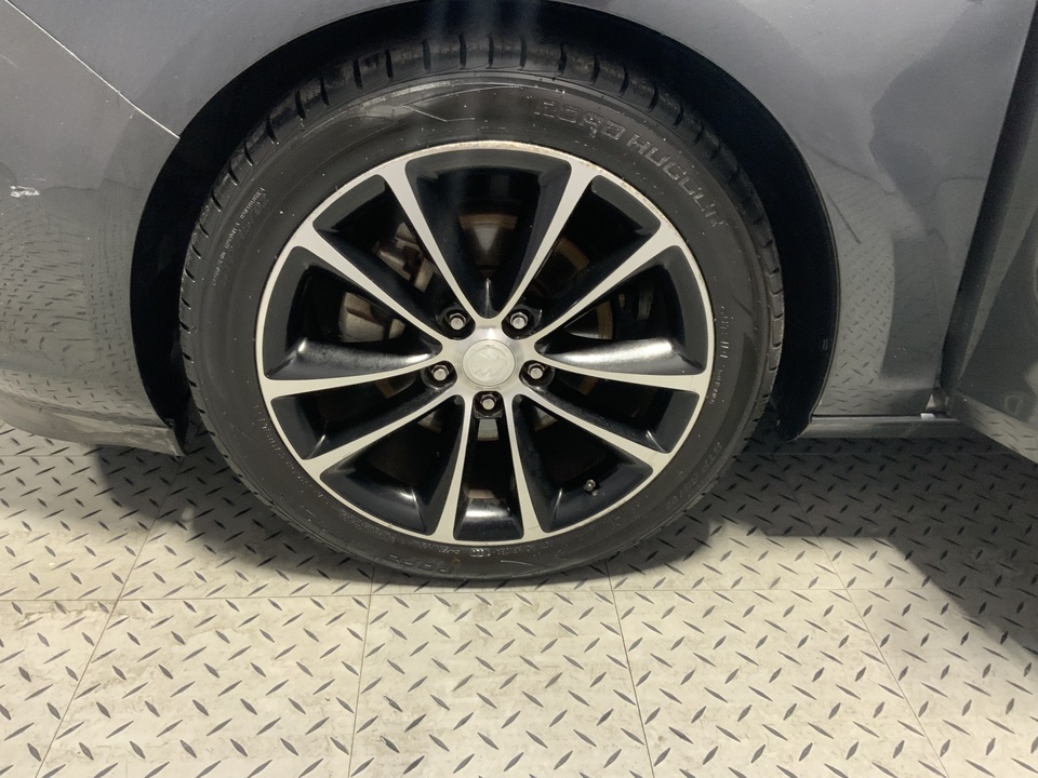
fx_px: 870
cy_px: 389
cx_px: 519
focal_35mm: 29
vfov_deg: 48.2
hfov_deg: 61.7
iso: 125
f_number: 1.8
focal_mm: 3
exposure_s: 1/60
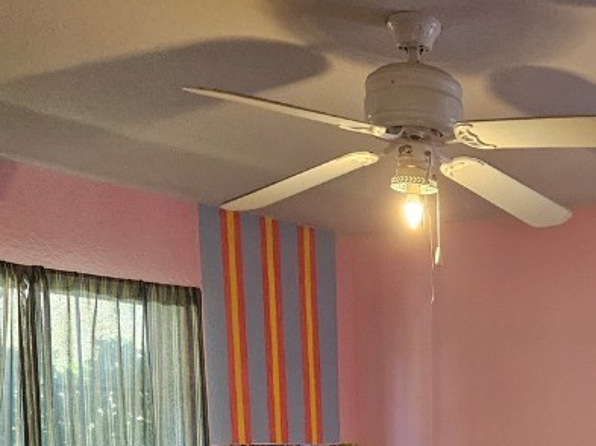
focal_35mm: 60
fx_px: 1032
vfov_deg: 22.4
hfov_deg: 30.0
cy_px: 545
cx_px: 594
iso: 800
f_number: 1.8
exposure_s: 1/170
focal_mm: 5.4
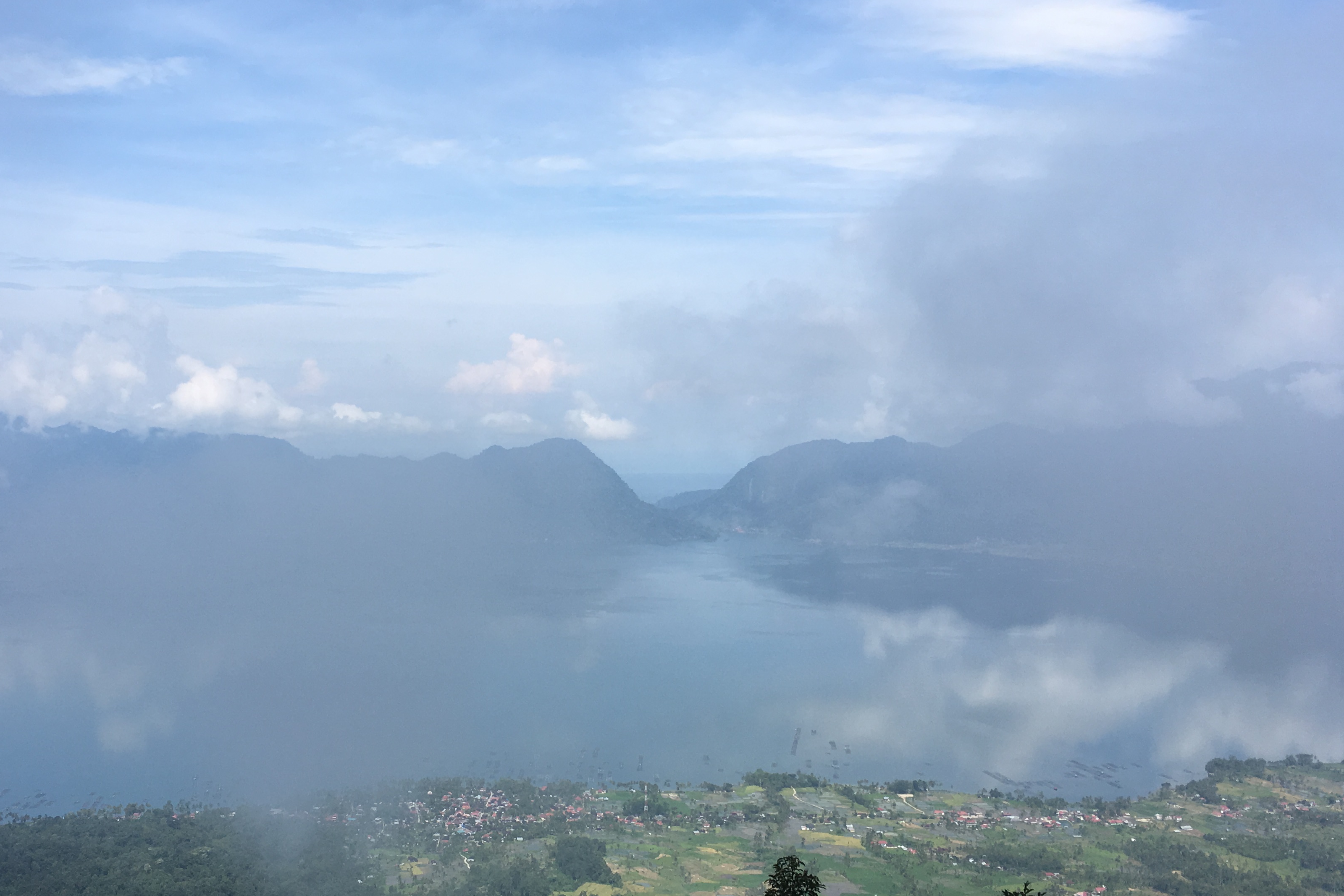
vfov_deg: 34.8
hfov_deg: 50.3
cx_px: 515
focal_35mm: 38
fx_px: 1419
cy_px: 581
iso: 25
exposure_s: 1/1508
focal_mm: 4.15
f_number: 2.2
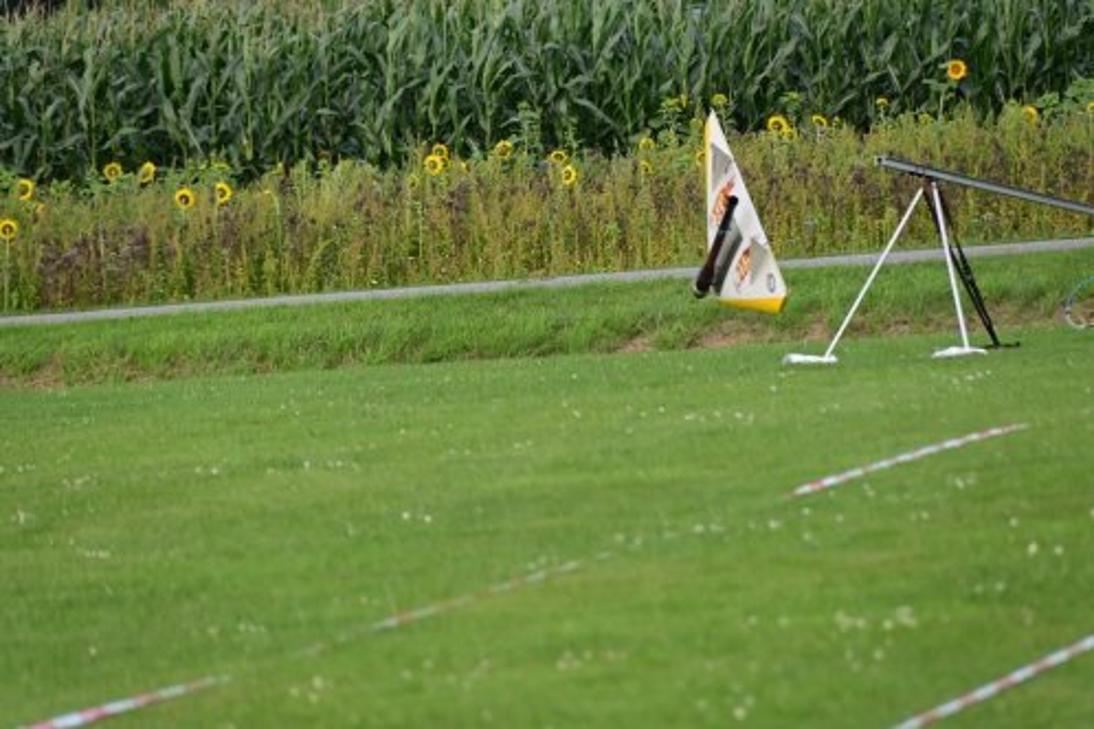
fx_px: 9116
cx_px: 547
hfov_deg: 6.9
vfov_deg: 4.6
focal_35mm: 300
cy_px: 364
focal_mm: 200
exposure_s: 1/800
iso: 640
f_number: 5.6
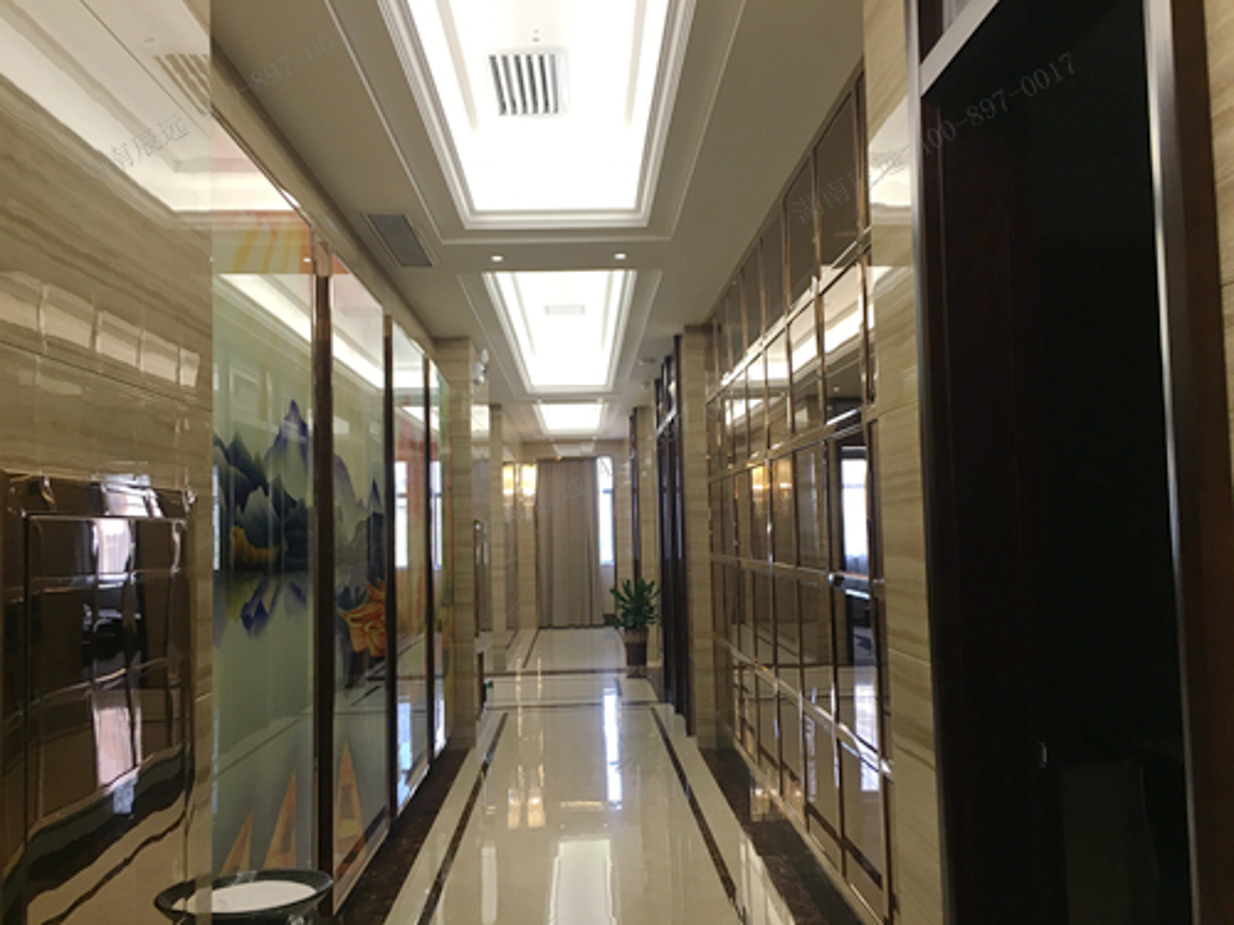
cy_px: 462
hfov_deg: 61.7
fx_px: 1034
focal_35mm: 29
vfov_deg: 48.2
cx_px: 617
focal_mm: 4.15
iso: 40
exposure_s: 1/33
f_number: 2.2
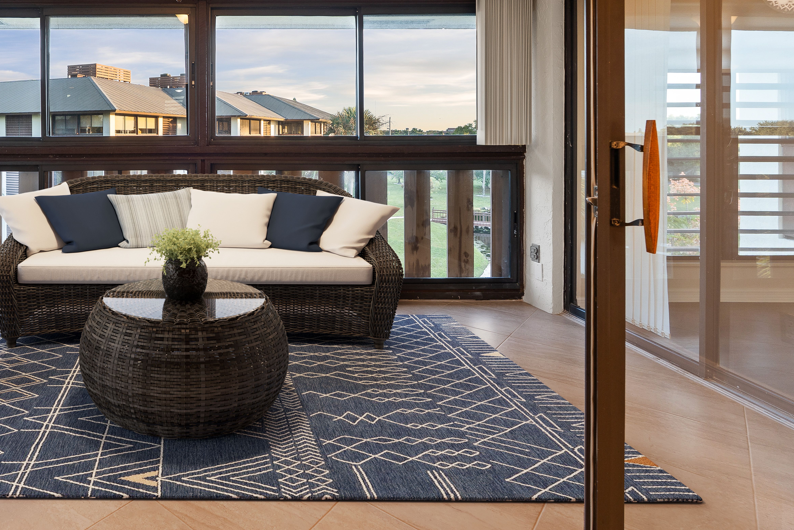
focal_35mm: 24
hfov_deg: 69.1
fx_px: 529
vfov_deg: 51.1
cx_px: 203
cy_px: 137
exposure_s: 1/8
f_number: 8
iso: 320
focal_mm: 16
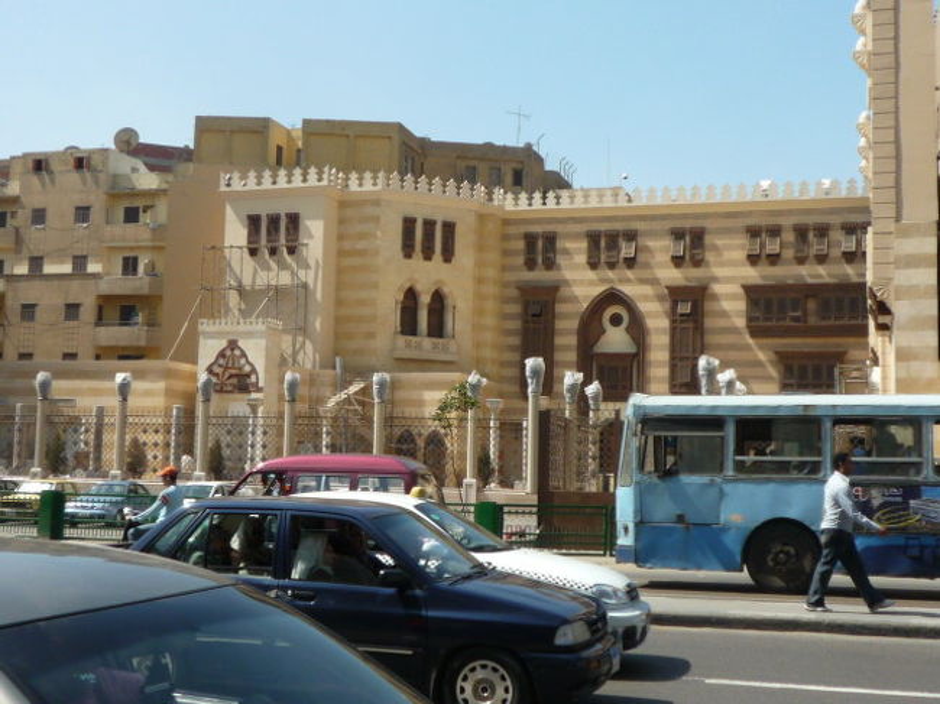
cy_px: 352
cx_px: 470
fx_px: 1276
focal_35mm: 47
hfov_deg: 40.4
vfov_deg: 30.9
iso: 100
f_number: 4
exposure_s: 1/640
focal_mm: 4.7
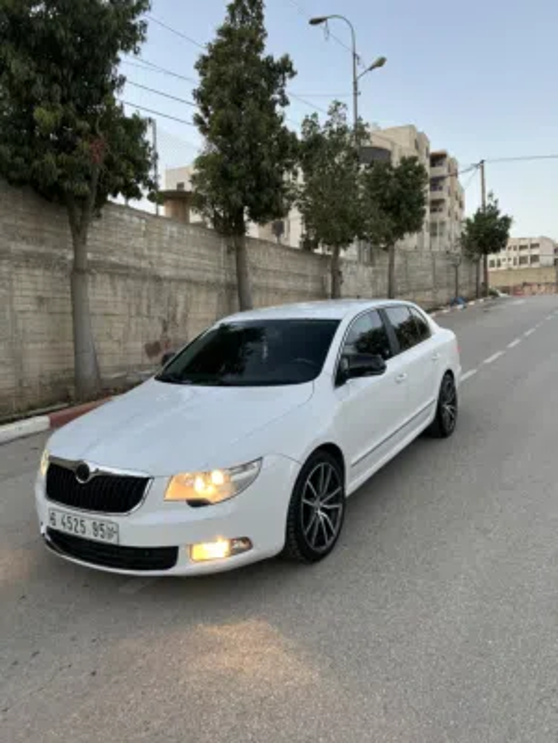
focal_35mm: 26
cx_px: 279
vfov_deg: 67.3
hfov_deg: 53.1
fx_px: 559
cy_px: 372
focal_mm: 5.7
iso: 125
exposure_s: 1/121
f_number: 1.5
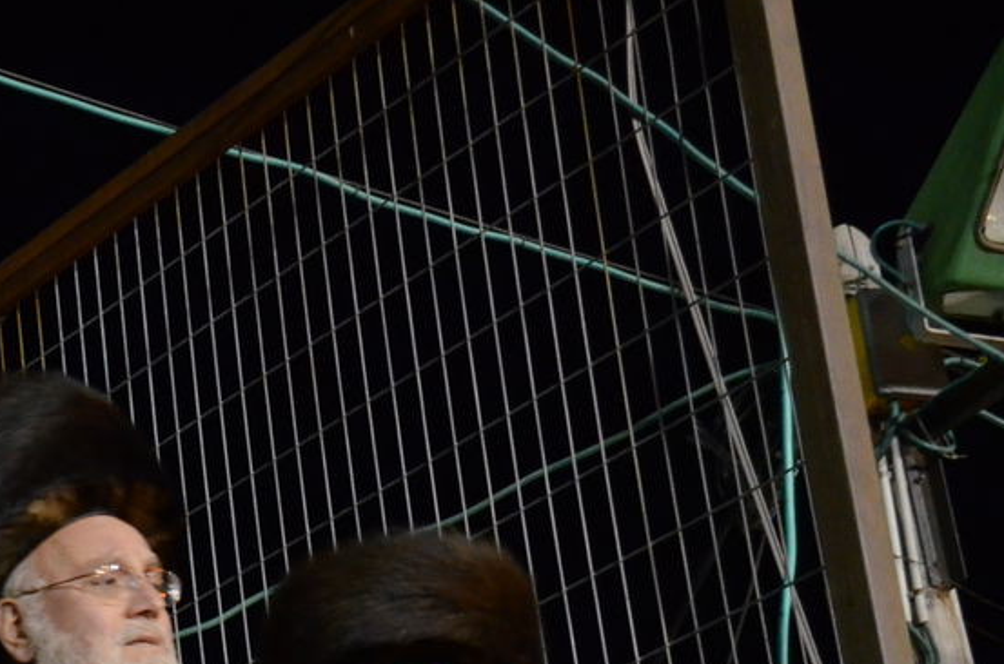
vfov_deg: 10.4
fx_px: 3589
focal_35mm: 129
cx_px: -78
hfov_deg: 15.5
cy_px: 777
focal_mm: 34
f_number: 4.5
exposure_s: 1/40
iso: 3200
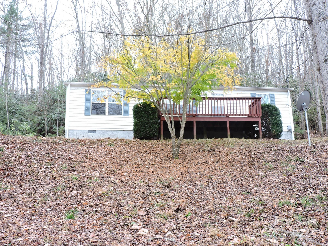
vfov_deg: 36.0
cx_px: 164
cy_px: 123
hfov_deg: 46.8
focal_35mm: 40
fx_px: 379
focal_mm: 7.1
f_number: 3.3
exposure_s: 1/60
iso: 100
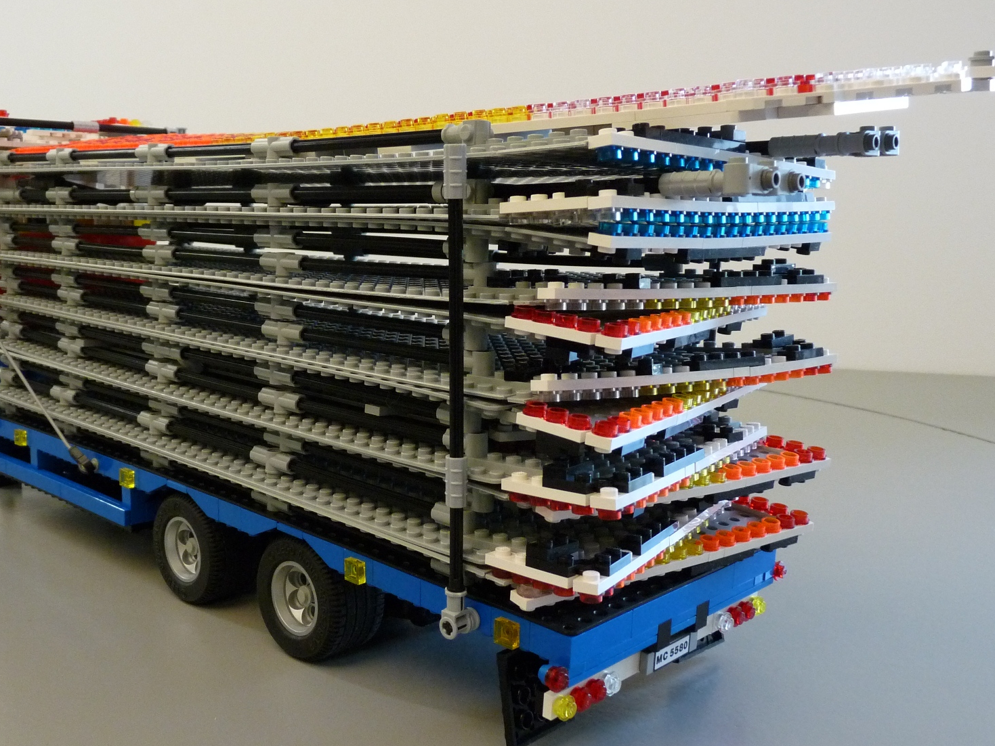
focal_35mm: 36
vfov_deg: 39.7
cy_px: 356
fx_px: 1035
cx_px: 412
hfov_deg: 51.1
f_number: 3
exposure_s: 1/60
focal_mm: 5.2
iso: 400
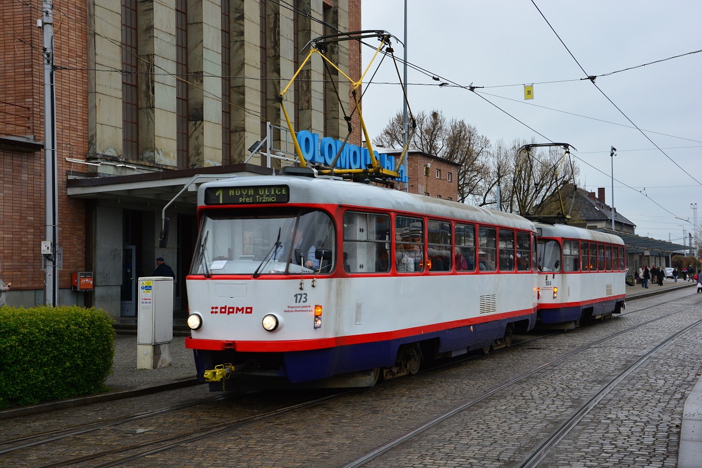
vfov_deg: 25.8
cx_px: 351
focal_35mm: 52
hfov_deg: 37.9
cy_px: 234
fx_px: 1024
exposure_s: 1/200
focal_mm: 35
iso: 400
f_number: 9
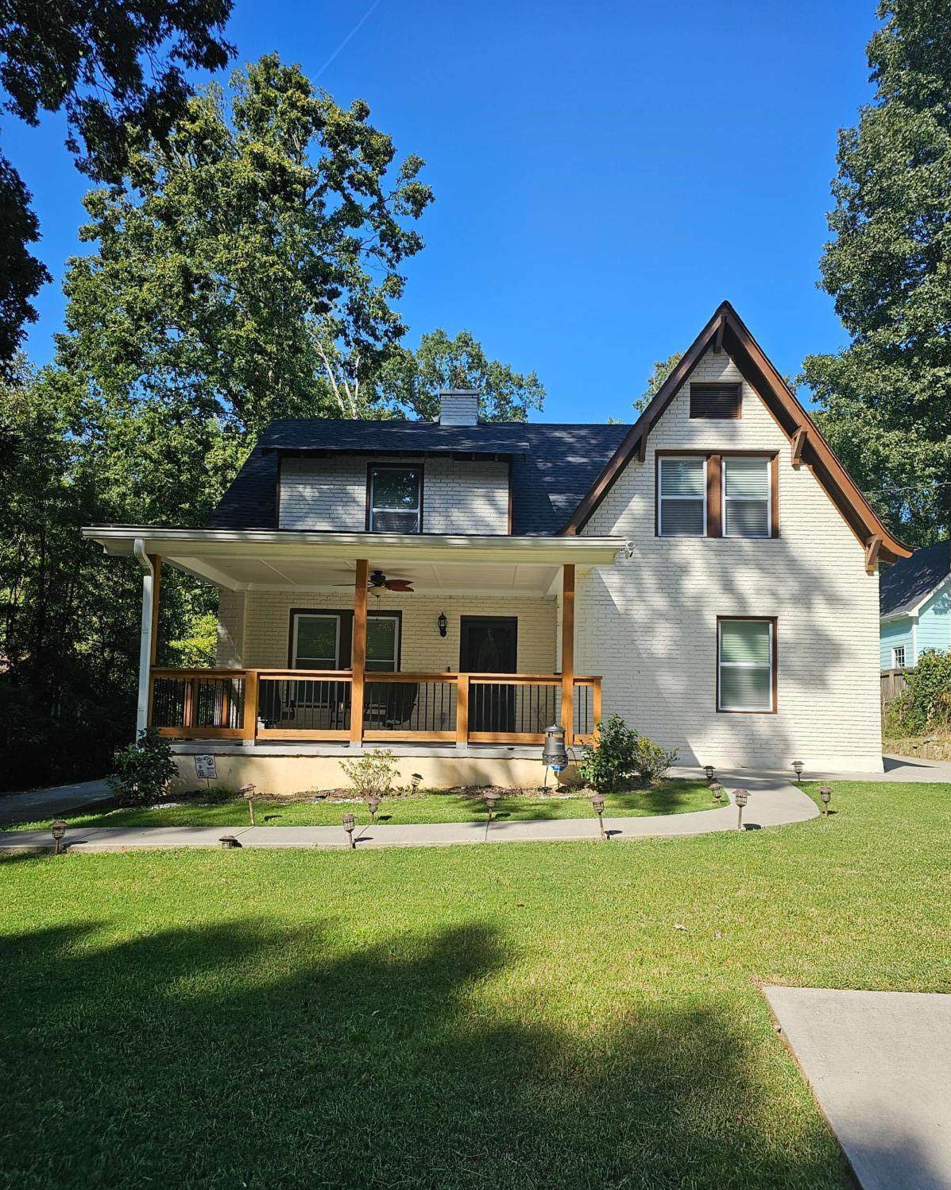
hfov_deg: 58.8
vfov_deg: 70.2
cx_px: 476
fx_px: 845
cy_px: 633
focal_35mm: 24
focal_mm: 6.3
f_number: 1.7
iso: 20
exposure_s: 1/1111
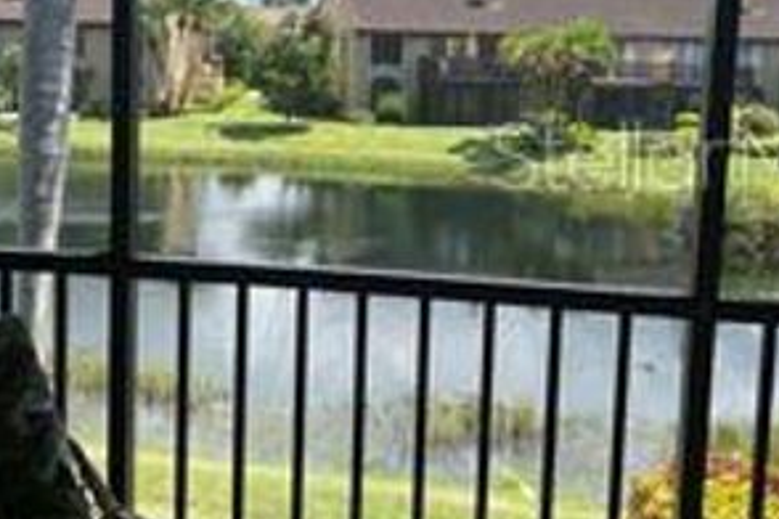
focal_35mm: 46
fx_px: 995
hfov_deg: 42.1
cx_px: 249
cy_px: 152
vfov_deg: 28.9
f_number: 1.5
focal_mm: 5.7
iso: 50
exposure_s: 1/1669
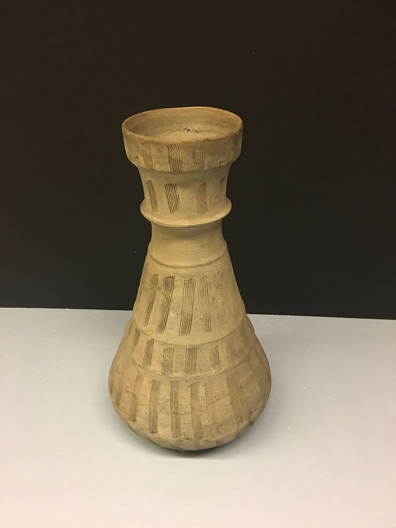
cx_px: 198
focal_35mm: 29
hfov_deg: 48.2
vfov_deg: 61.7
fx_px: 442
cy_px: 264
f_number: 2.2
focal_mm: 4.15
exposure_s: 1/30
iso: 200
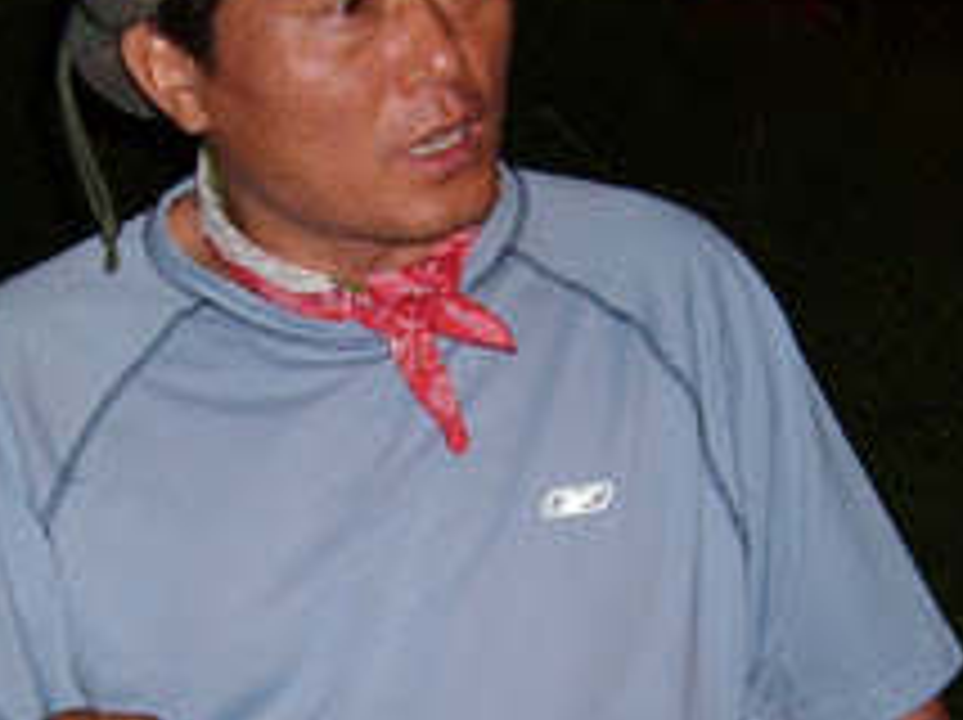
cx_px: 482
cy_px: 634
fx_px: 3640
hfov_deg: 15.1
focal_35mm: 131
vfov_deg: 11.2
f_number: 2.8
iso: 50
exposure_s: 1/30
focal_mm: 5.8
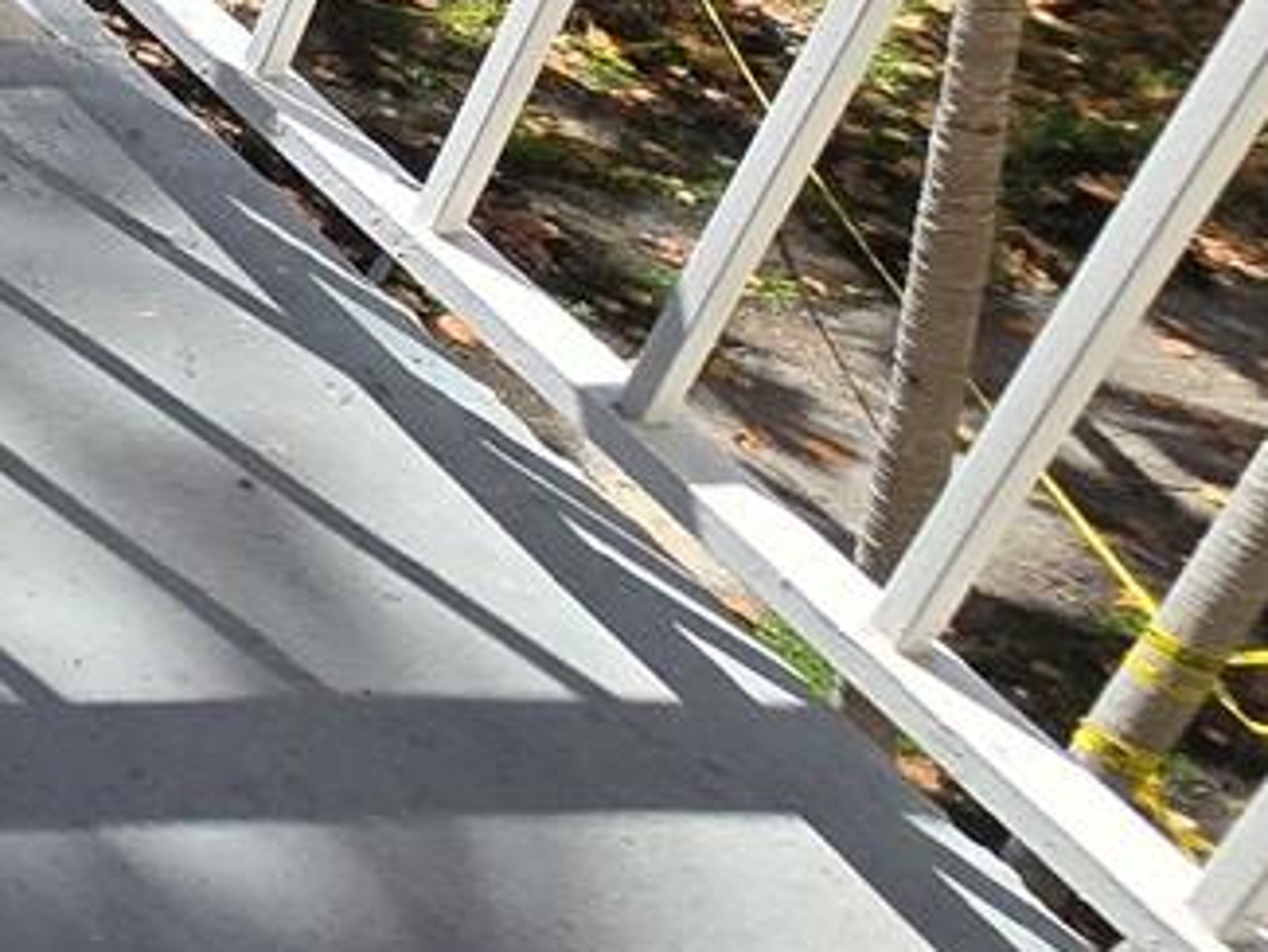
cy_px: -496
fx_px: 2345
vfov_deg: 19.8
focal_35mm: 64
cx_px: -1565
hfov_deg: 16.7
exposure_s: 1/1690
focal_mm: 2.2
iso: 50
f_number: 2.2
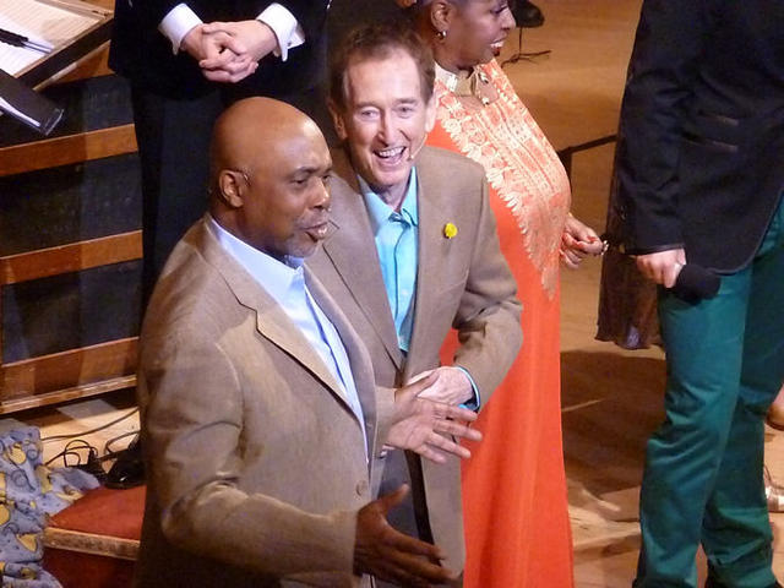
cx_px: 392
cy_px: 294
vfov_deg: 4.9
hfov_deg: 6.5
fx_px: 6885
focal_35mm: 304
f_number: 5.7
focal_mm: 54.5
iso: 3200
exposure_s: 1/100
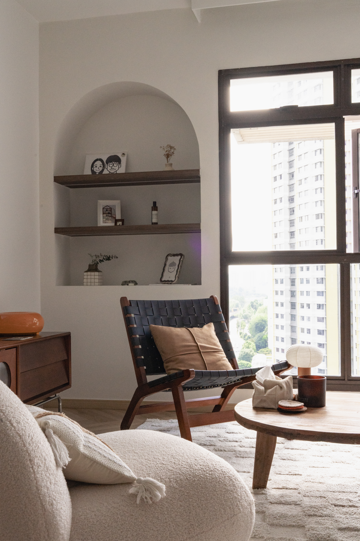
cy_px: 270
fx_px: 630
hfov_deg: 31.9
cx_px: 180
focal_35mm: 42
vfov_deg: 46.4
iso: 4000
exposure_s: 1/50
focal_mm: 42
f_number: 16
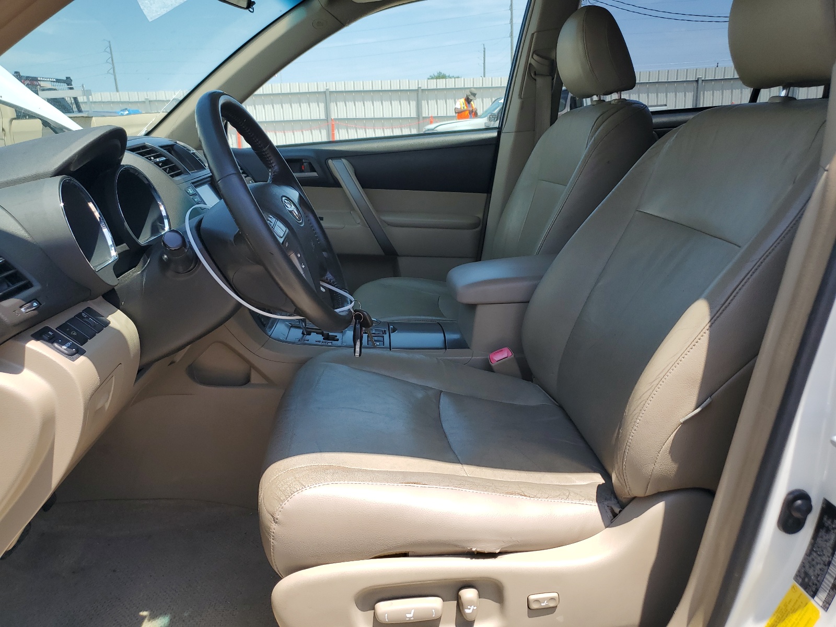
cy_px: 314
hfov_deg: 67.3
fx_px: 628
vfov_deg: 53.1
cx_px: 418
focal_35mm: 26
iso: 50
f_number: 1.5
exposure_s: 1/1429
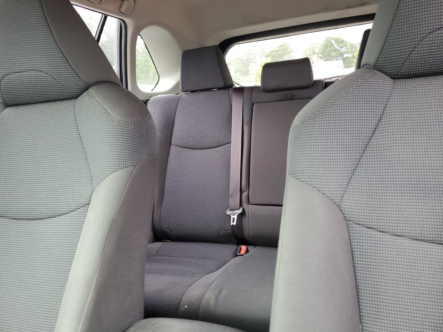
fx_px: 333
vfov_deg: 53.1
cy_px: 166
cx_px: 222
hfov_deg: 67.3
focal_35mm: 26
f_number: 1.5
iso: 151
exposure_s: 1/60.2
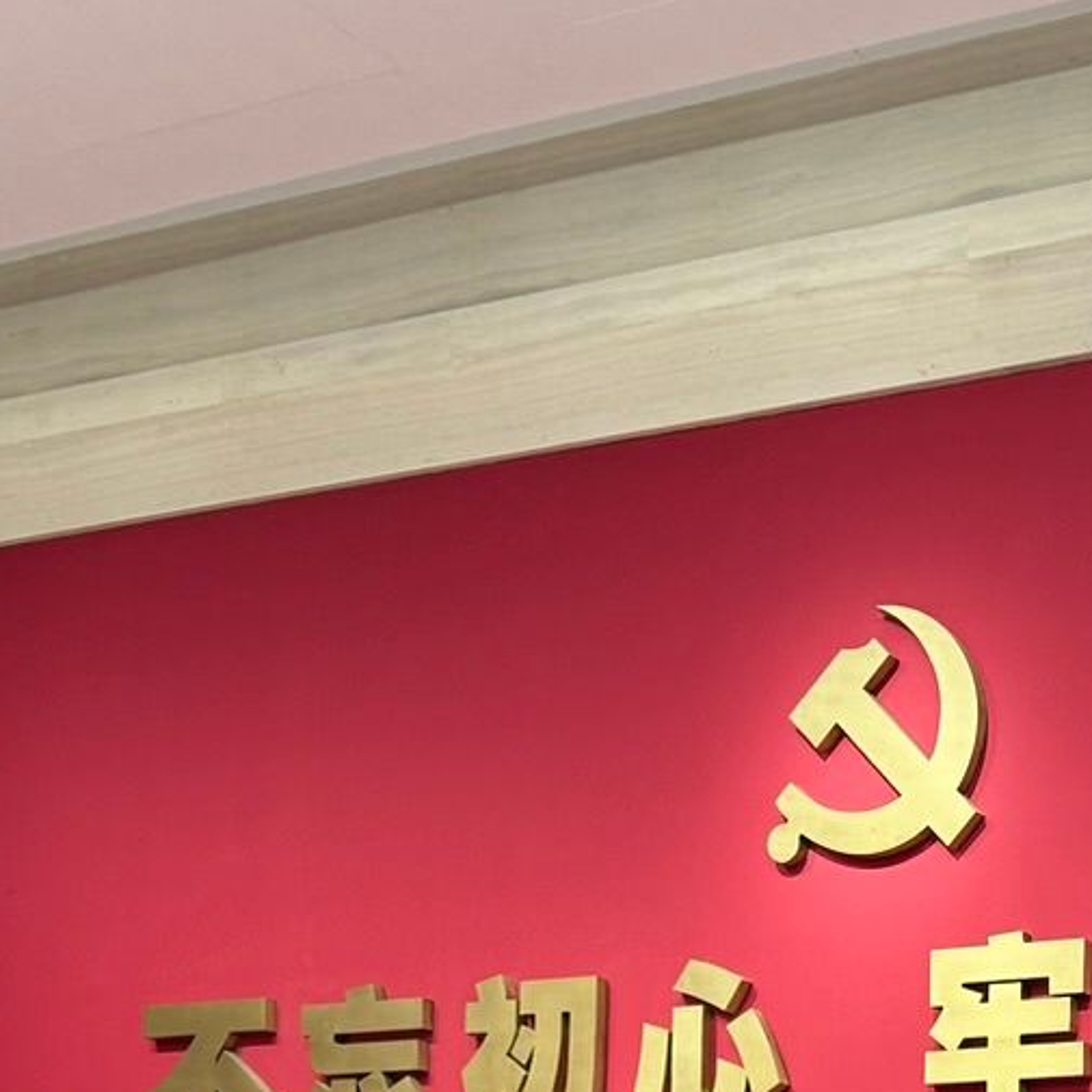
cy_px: 1607
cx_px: 1159
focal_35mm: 86
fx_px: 3069
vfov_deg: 18.1
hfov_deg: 19.4
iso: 125
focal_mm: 6.86
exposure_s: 1/121
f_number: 1.78
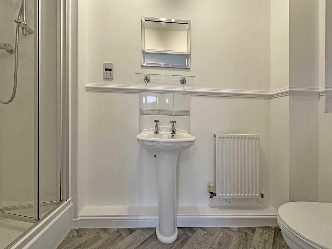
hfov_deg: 102.1
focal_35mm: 14
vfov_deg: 85.7
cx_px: 166
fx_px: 134
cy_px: 124
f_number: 2.2
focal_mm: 2.22
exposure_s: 1/100
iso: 200
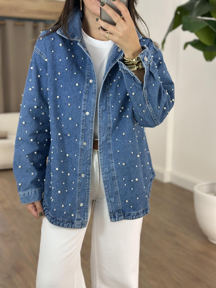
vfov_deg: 39.7
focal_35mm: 48
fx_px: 399
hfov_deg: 30.3
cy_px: 144
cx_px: 108
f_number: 1.78
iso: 80
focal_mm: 6.86
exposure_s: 1/221
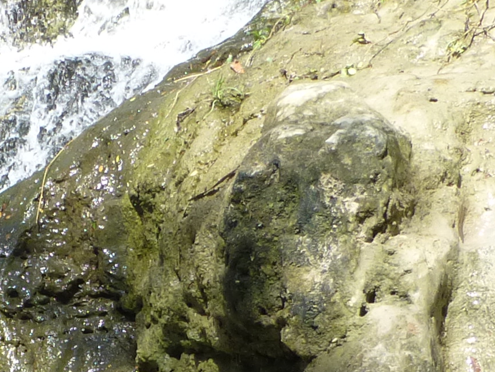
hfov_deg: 16.0
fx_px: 1731
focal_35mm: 121
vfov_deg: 12.2
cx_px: -3
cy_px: 333
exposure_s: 1/400
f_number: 4
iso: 100
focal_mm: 4.3
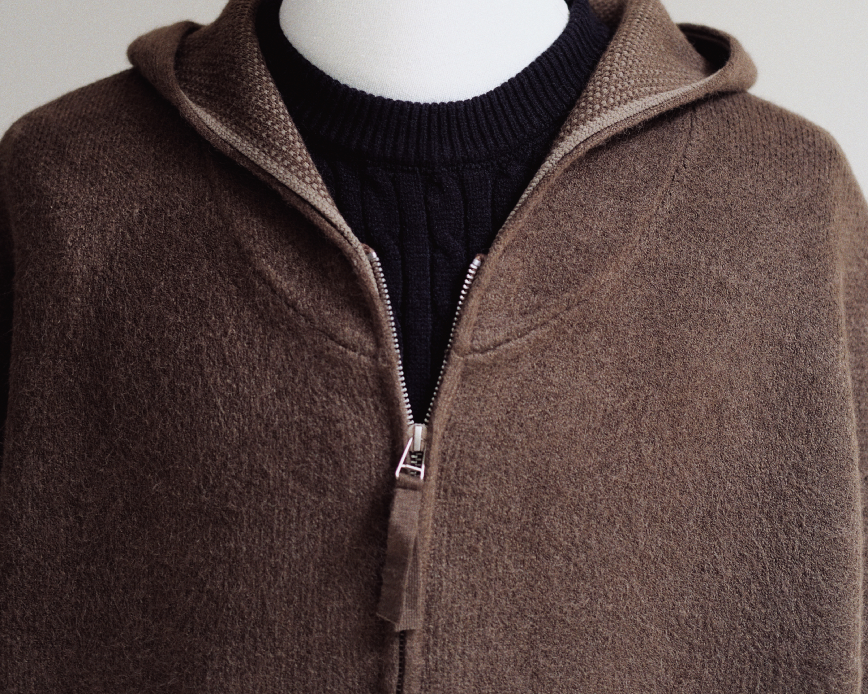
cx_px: 435
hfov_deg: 25.4
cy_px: 205
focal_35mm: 75
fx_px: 1927
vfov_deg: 20.3
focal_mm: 35
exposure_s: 1/56
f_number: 2
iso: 320
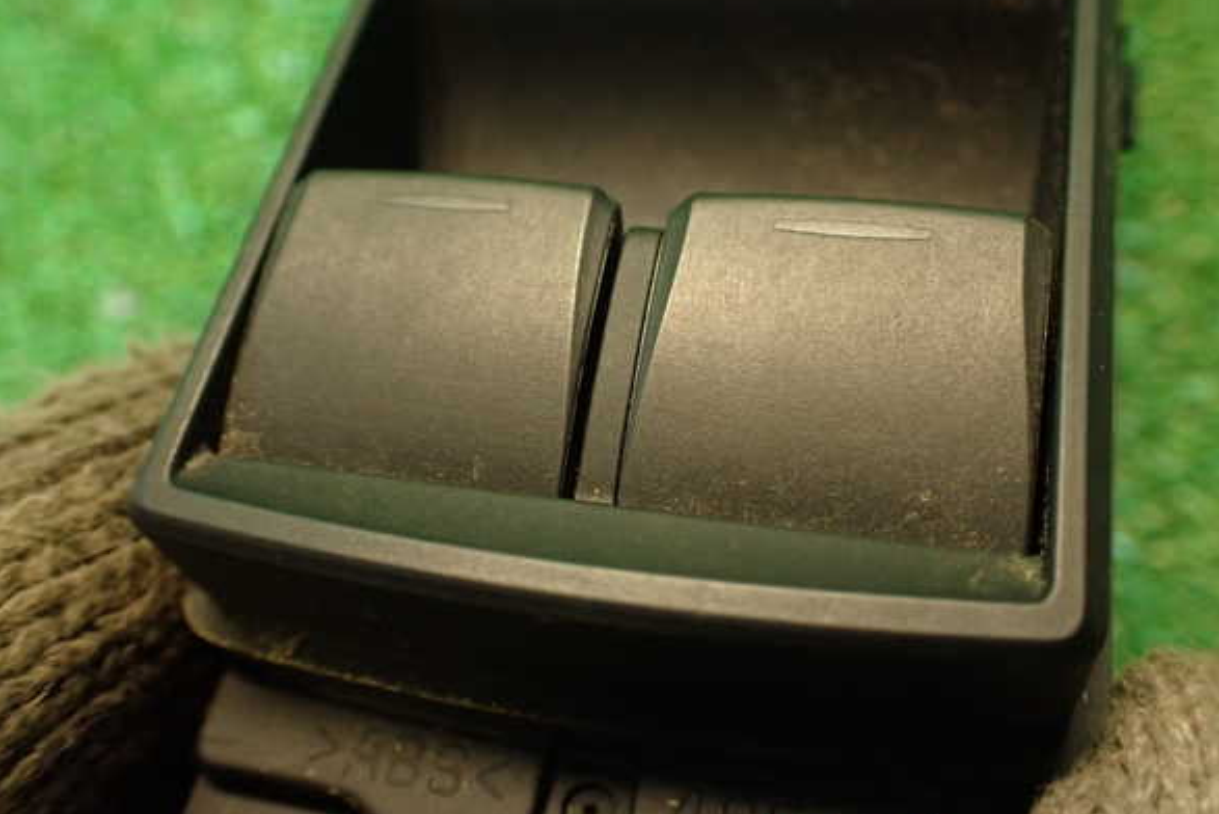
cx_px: 617
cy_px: 401
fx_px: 1152
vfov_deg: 38.9
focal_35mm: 34
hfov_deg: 55.8
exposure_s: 1/30
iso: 400
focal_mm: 5.79
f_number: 2.4
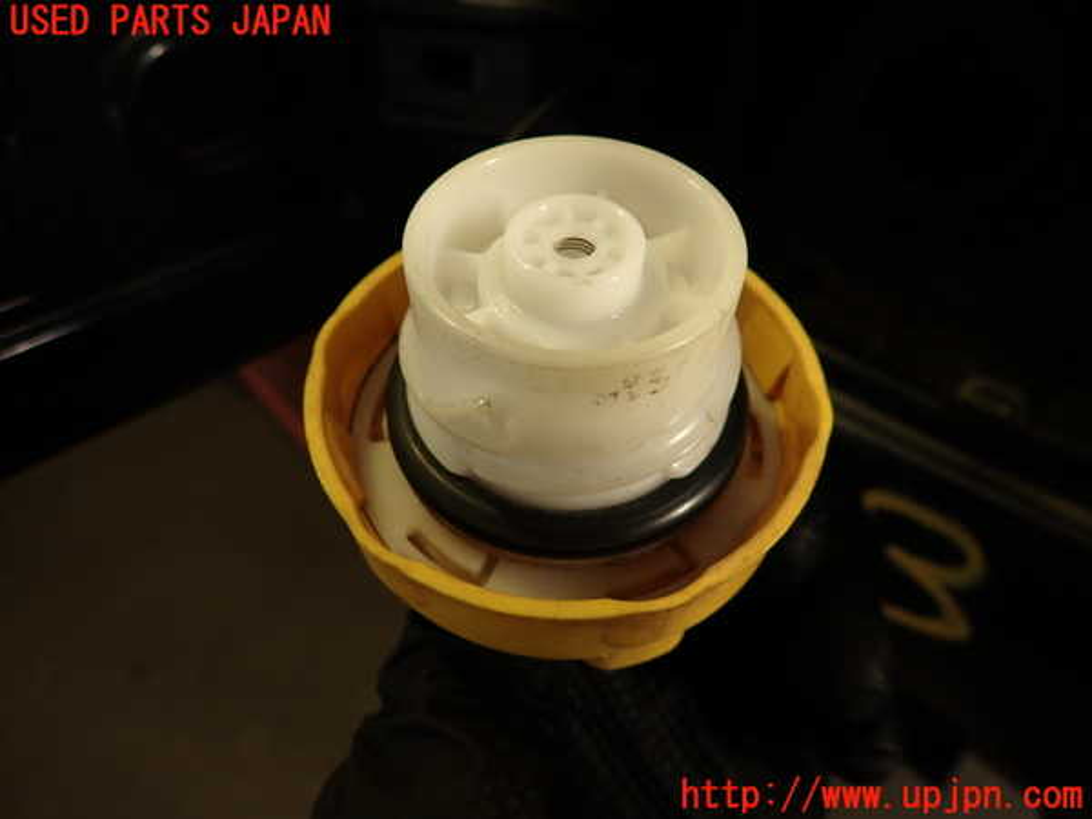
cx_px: 546
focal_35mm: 25
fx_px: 789
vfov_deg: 54.9
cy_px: 410
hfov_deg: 69.4
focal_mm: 4.5
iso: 100
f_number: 2
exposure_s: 1/80
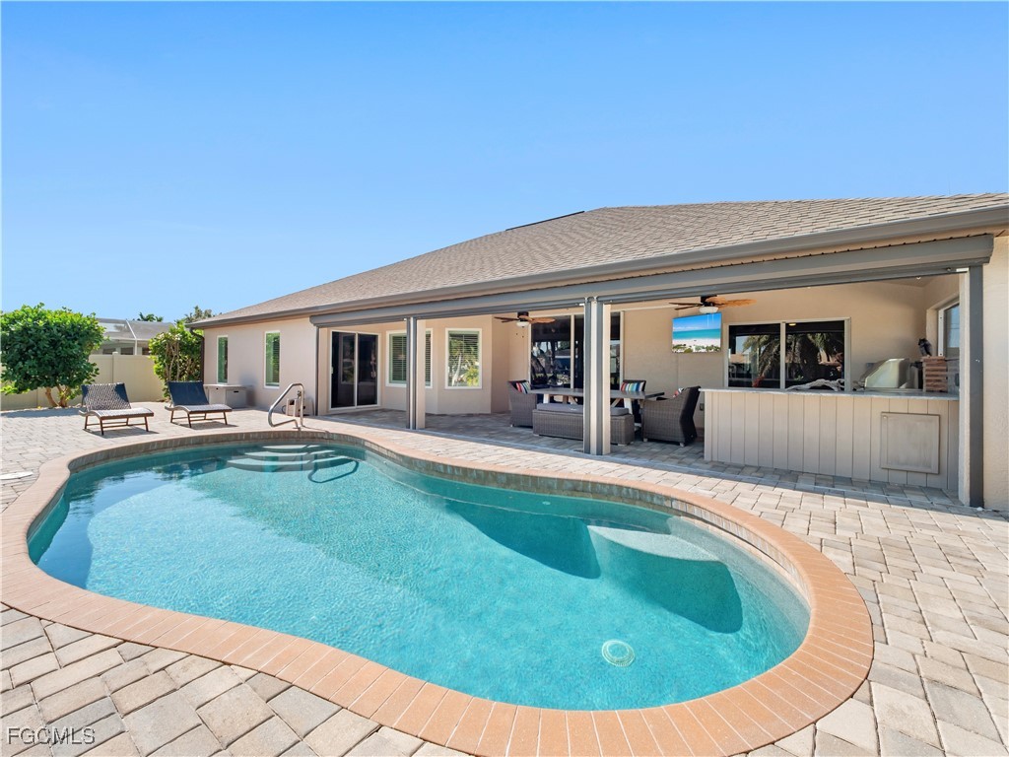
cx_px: 504
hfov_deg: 102.1
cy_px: 378
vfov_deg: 85.7
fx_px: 408
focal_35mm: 14
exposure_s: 1/320
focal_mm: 7
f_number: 7.1
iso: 200
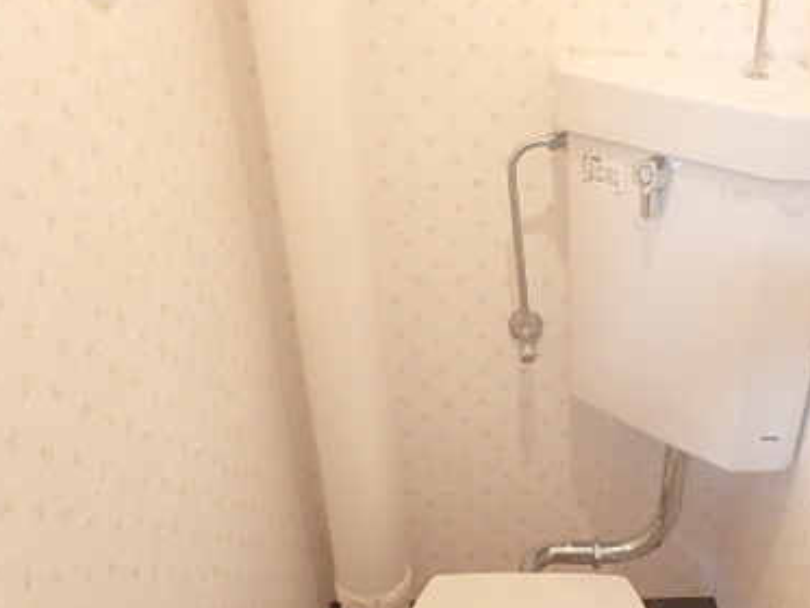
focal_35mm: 36
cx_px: 578
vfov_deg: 38.8
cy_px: 443
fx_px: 843
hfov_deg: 49.8
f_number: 3.5
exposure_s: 1/25
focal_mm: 3.7
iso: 800
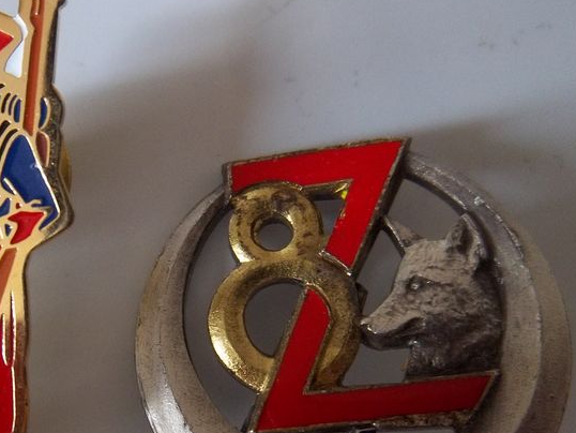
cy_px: 337
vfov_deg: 27.6
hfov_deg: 36.0
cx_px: 148
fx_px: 866
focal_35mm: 52
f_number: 3.5
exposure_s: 1/30
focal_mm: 5.05
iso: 159
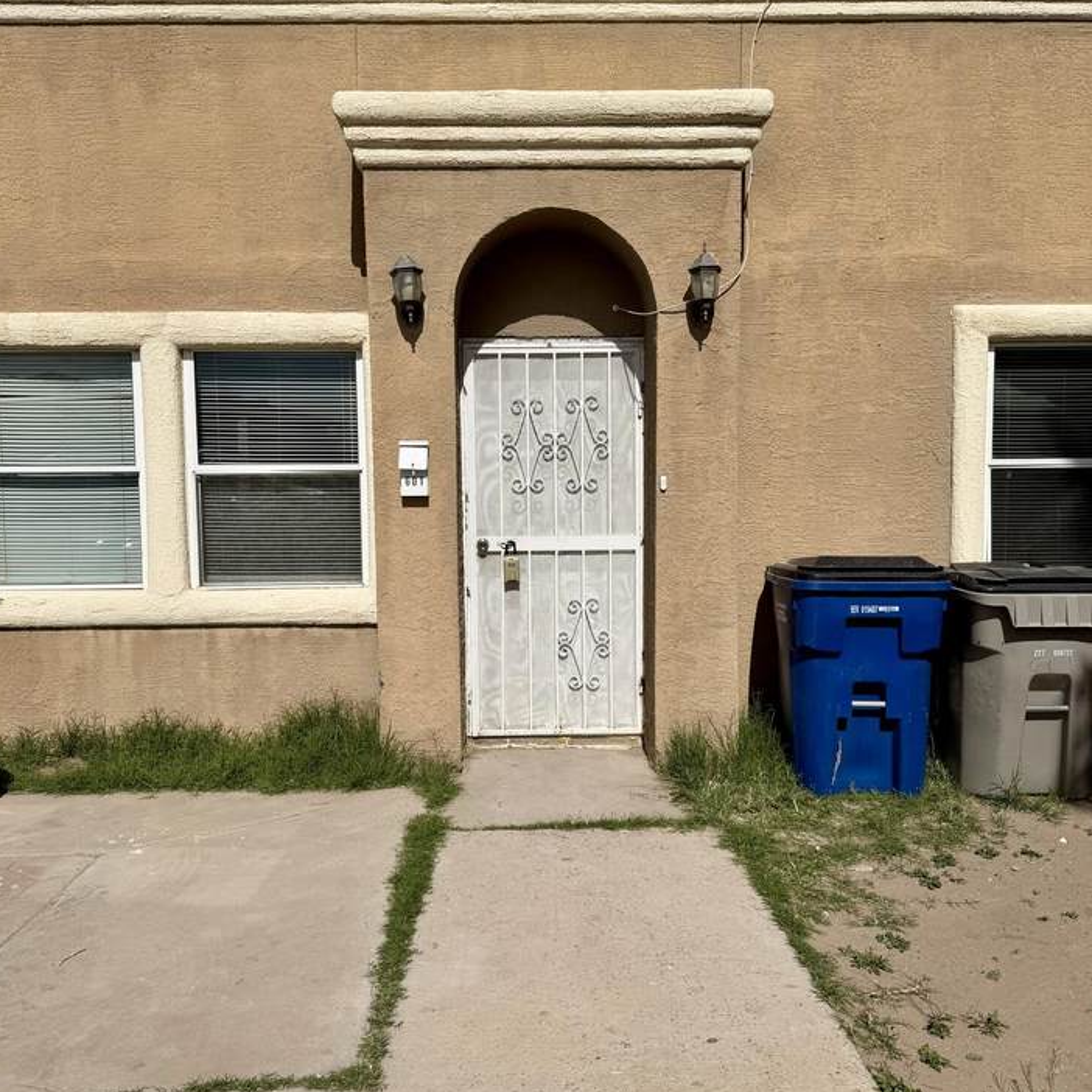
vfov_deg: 55.6
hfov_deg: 55.6
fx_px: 1035
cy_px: 538
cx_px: 544
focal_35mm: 29
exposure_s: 1/14286
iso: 80
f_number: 1.78
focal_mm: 6.76
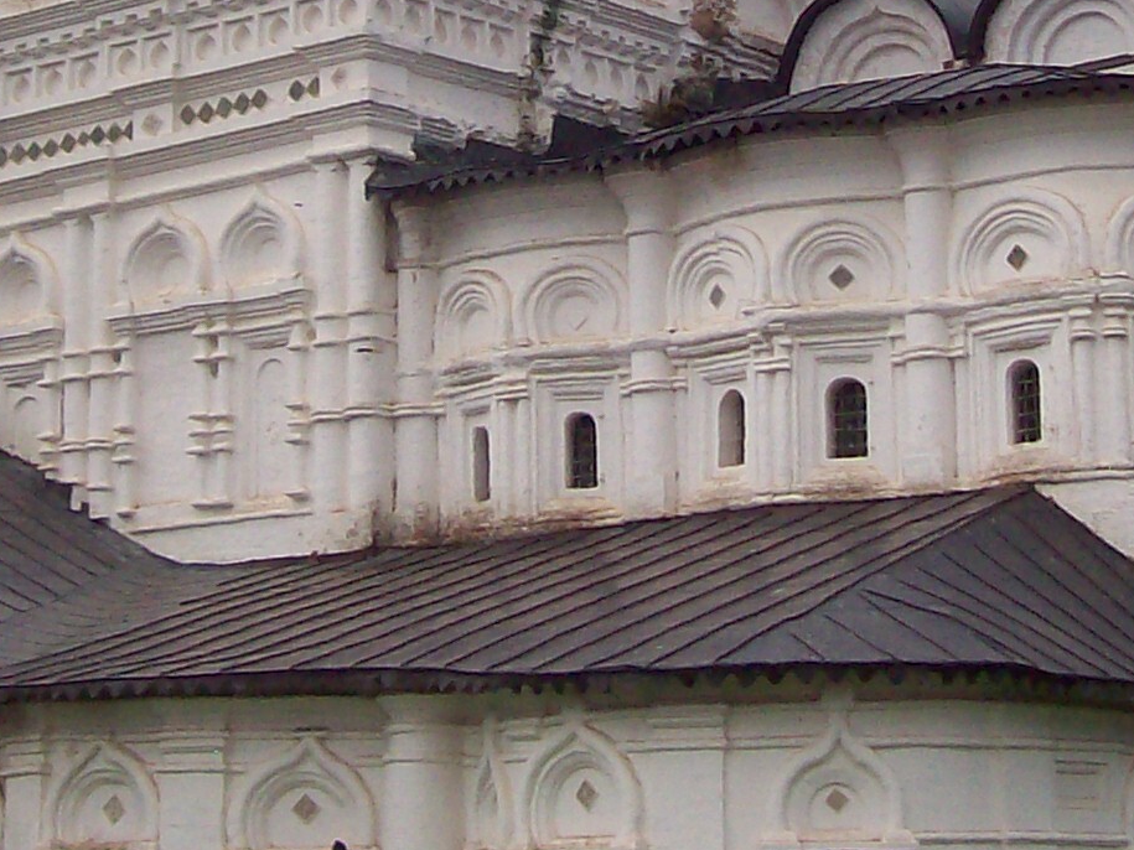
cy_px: -41
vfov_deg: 13.0
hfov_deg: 17.6
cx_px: 578
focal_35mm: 112
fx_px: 3669
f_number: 2.7
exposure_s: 1/669
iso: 80
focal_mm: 6
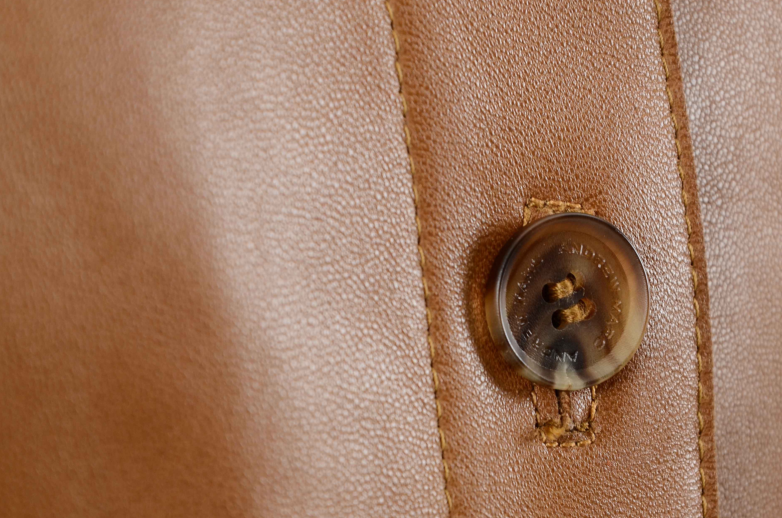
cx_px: 494
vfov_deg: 6.6
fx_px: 4502
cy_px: 302
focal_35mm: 208
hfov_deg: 9.9
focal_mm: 105
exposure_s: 1/60
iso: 160
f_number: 8
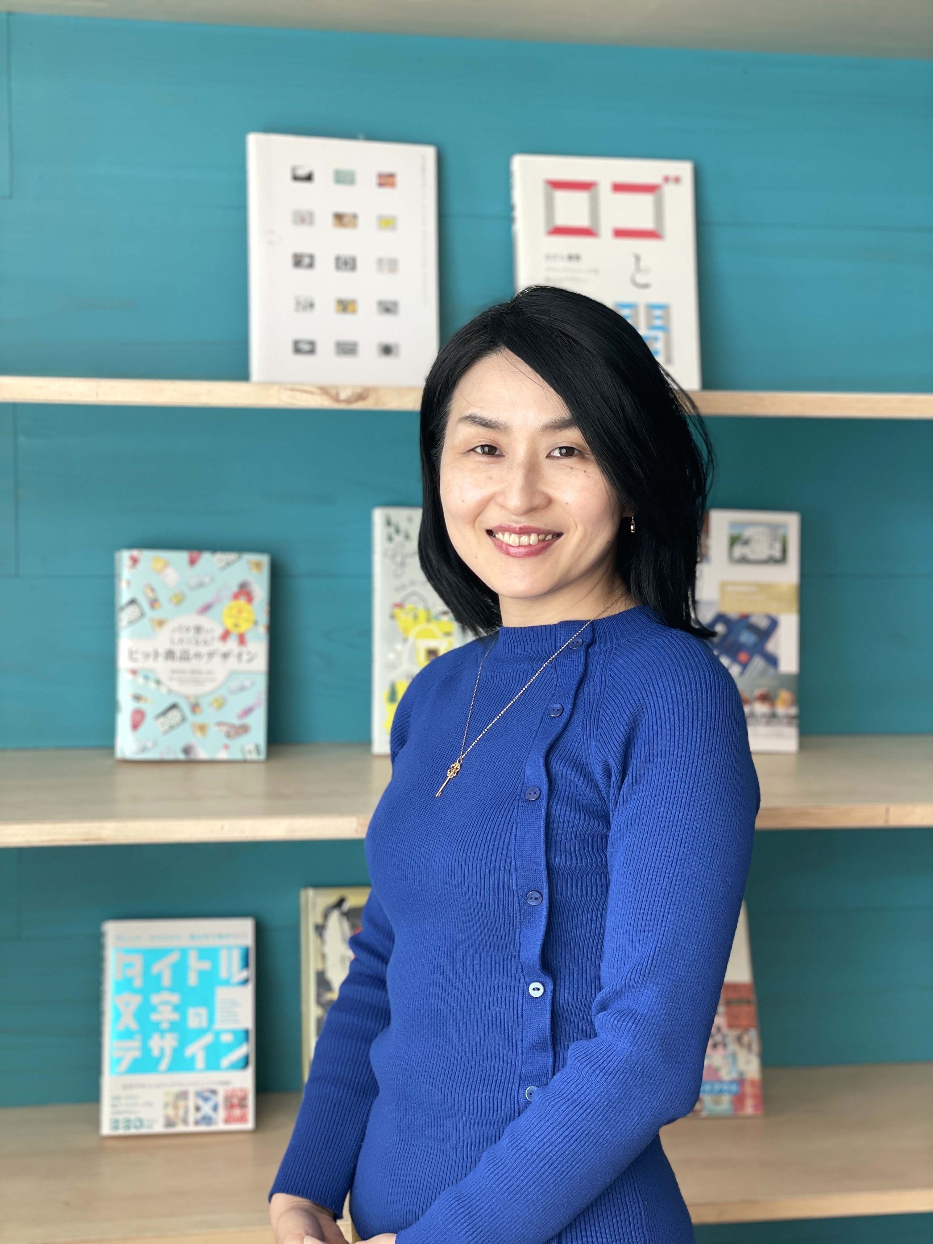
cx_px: 466
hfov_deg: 28.0
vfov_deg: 36.8
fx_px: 1869
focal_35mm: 52
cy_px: 622
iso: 32
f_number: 2
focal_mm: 6
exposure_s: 1/122
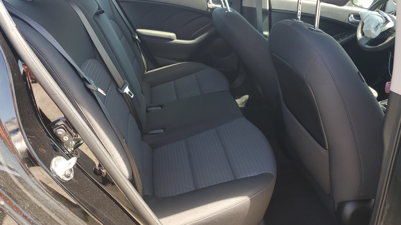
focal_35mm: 29
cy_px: 102
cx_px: 201
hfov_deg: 66.1
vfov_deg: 40.1
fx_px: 308
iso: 50
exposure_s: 1/172
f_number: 1.5
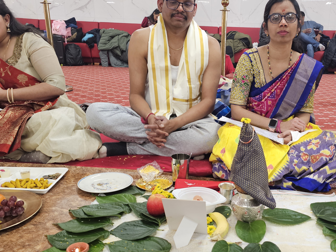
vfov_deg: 39.5
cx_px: 221
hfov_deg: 50.5
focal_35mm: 36
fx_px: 349
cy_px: 151
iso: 400
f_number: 1.7
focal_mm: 6.3
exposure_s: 1/100
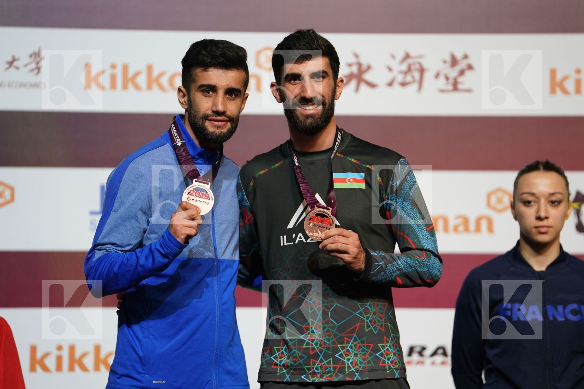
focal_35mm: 165
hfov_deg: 12.5
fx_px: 2676
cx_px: 292
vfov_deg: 8.3
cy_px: 194
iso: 1000
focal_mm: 165
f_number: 2.8
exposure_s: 1/250
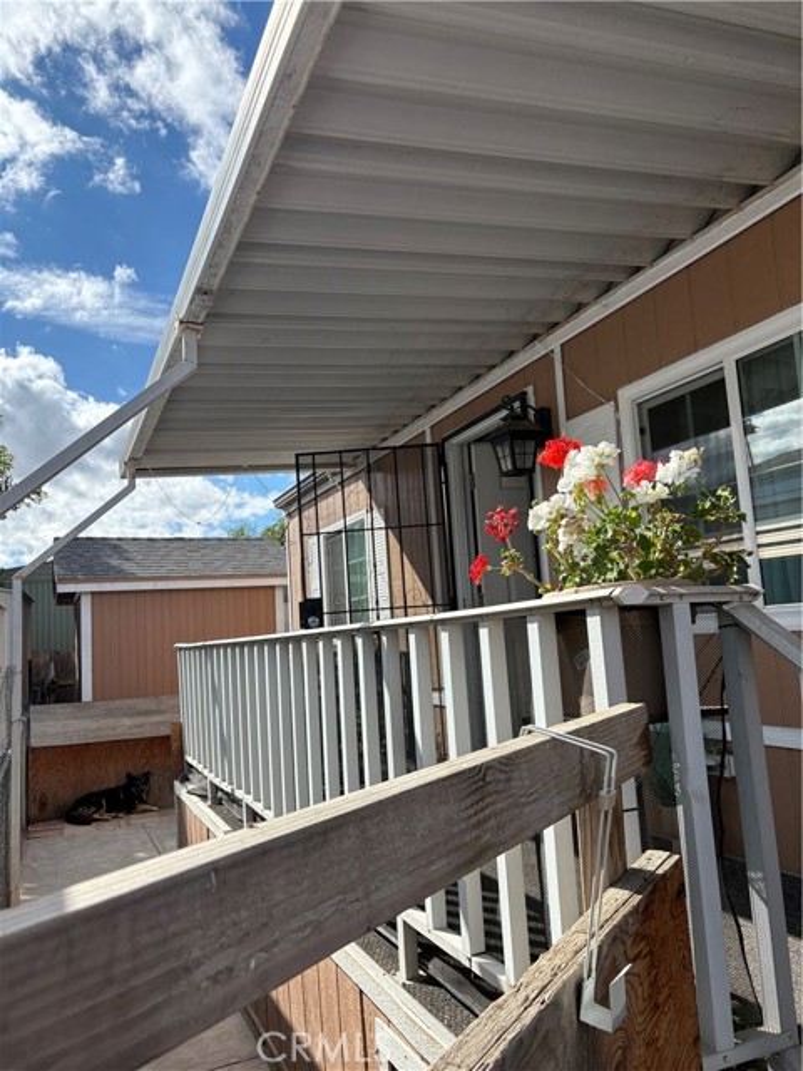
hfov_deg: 53.1
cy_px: 536
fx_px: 804
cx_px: 402
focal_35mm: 26
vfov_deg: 67.3
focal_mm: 5.96
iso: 64
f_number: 1.6
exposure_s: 1/3125
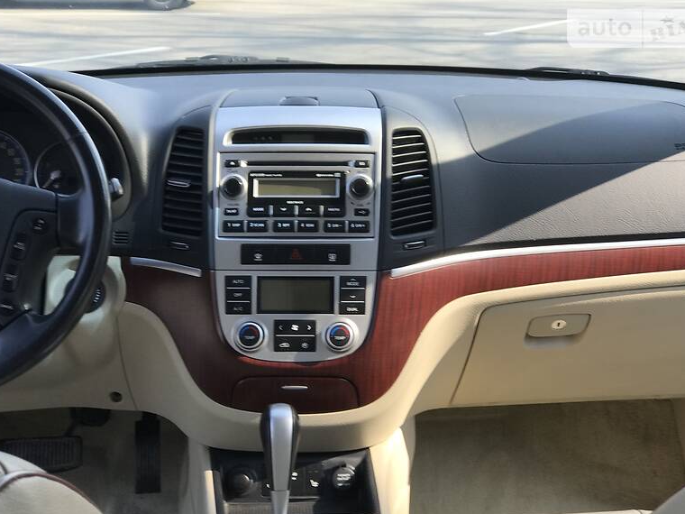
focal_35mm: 60
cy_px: 269
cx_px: 350
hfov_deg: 32.2
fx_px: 1187
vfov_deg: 24.4
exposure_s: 1/152
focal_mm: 6.6
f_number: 2.8
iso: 20
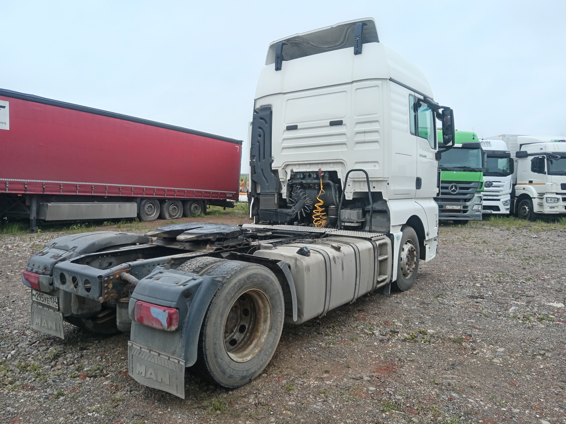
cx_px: 283
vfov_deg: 51.4
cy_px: 212
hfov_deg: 65.3
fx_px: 441
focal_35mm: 27
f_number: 1.9
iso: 100
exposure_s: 1/229
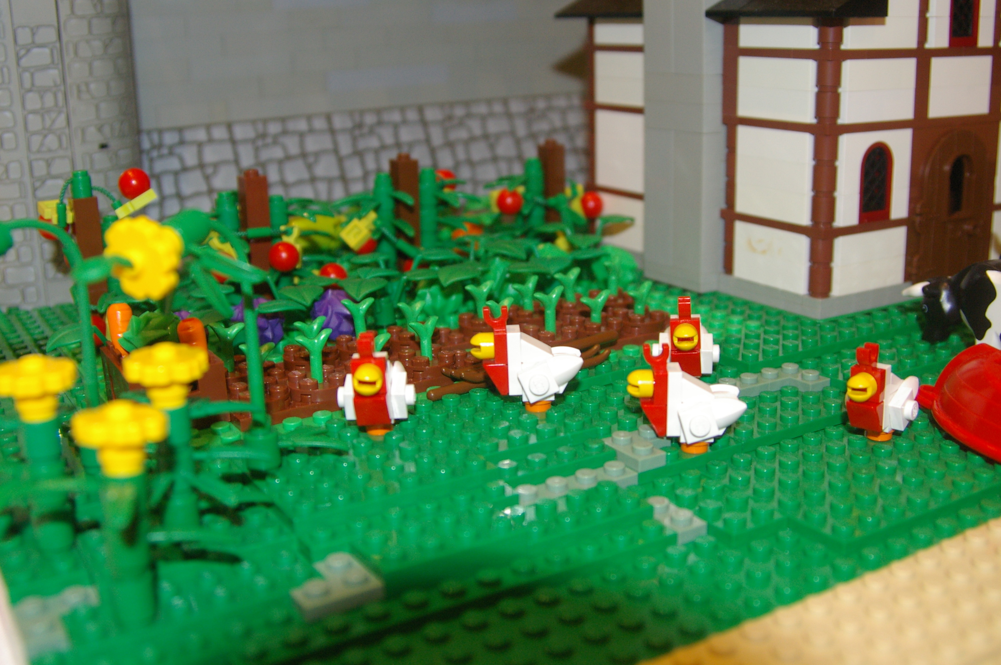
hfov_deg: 46.4
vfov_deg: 31.8
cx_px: 500
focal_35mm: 42
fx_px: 1167
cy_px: 332
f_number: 5.6
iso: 800
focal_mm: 28
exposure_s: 1/45
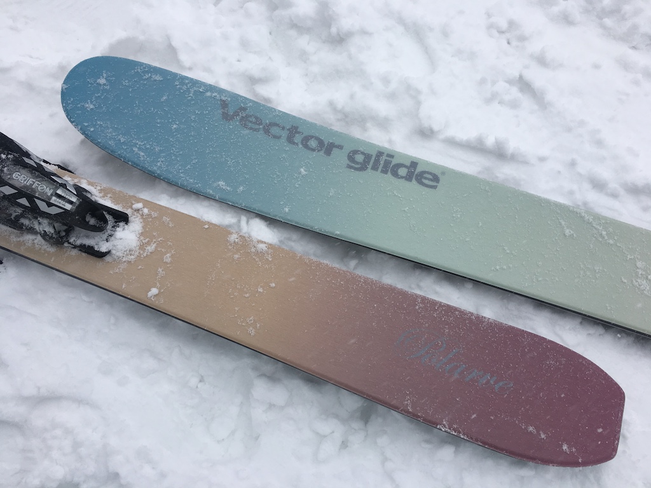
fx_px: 545
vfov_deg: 48.2
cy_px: 244
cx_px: 326
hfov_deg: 61.7
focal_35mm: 29
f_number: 2.2
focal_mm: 4.15
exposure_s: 1/739
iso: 25
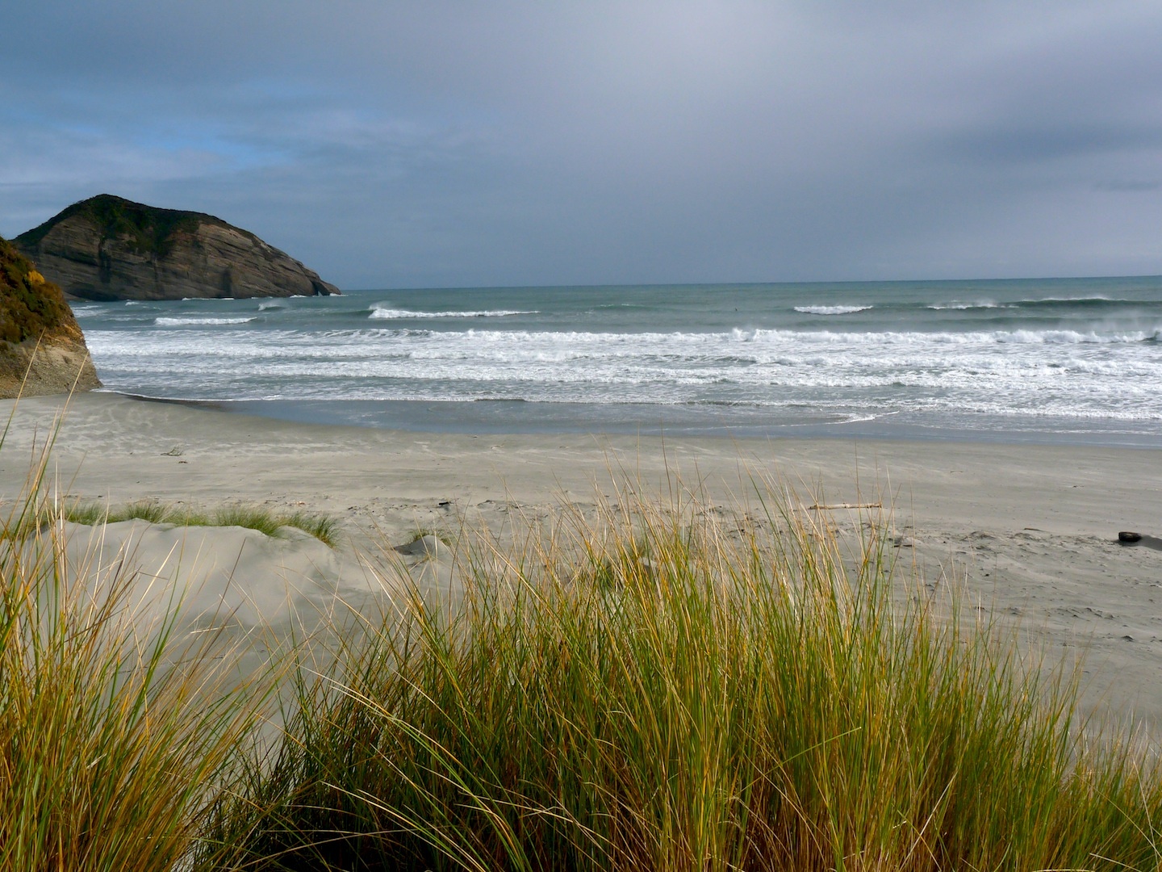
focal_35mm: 40
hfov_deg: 46.8
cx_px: 581
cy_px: 436
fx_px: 1343
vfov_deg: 36.0
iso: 100
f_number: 7.1
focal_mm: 7.1
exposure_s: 1/500
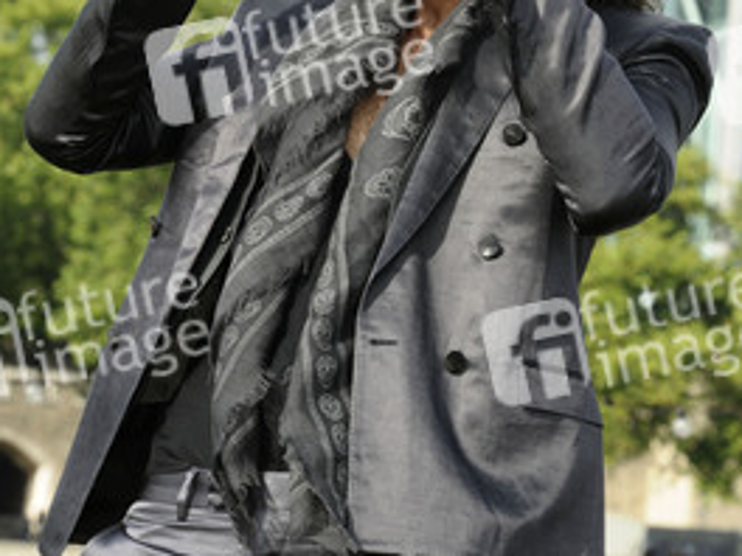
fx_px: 7952
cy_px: 199
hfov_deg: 5.3
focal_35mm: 371
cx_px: 372
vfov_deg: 4.0
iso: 400
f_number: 14
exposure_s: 1/125
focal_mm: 170
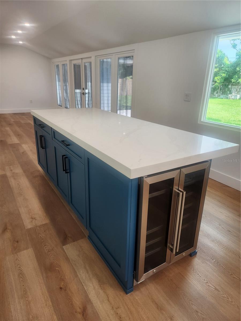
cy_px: 160
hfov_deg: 58.9
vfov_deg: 73.9
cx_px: 120
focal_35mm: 23
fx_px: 214
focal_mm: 5.4
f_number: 1.8
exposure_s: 1/180
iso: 100
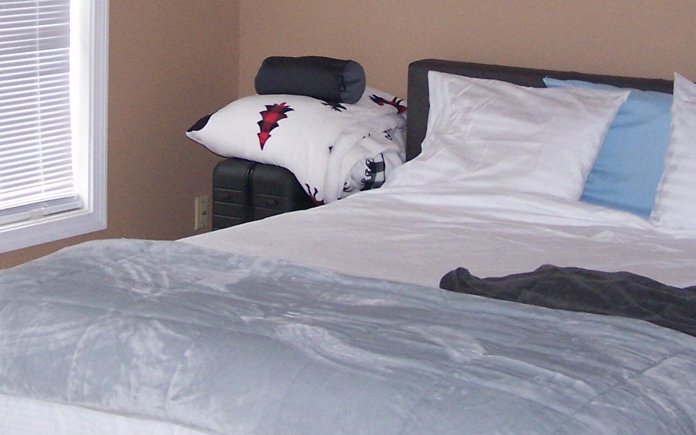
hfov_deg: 25.2
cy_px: 70
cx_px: 300
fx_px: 1556
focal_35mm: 82
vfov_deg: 15.8
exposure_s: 1/60
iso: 140
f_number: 2.8
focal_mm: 6.3
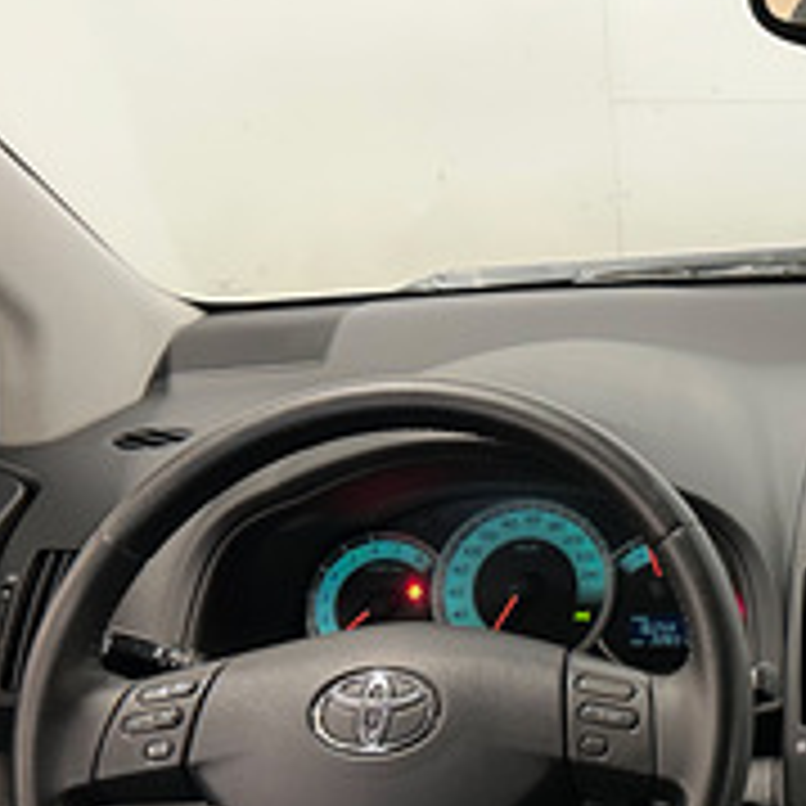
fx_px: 2028
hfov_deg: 20.7
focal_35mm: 77
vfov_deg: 22.5
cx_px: 1022
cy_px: 414
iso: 500
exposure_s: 1/60
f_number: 1.8
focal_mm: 6.86
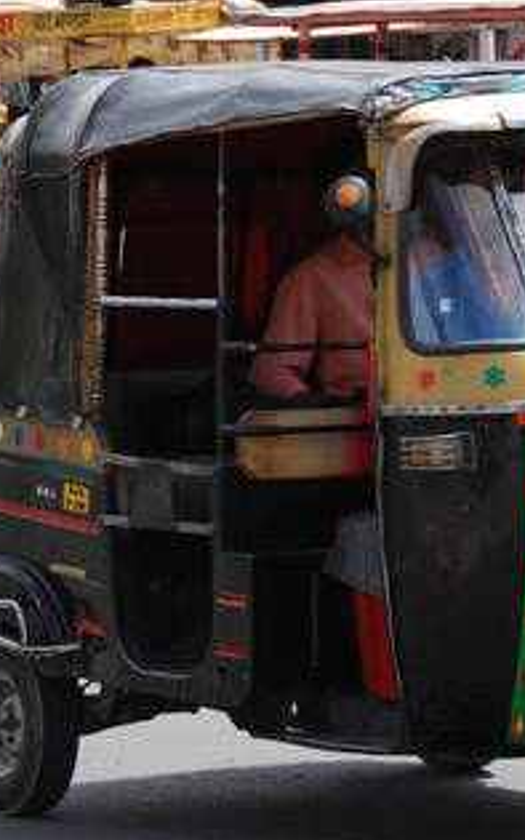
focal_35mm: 272
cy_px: 365
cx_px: 421
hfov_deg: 4.8
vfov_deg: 7.7
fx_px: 6224
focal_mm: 80
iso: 140
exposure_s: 1/400
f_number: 5.3
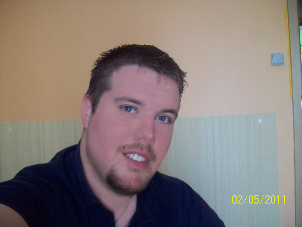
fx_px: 314
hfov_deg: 51.4
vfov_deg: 39.7
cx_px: 151
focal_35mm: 36
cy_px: 114
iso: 160
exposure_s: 1/16.9
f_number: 2.7
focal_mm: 6
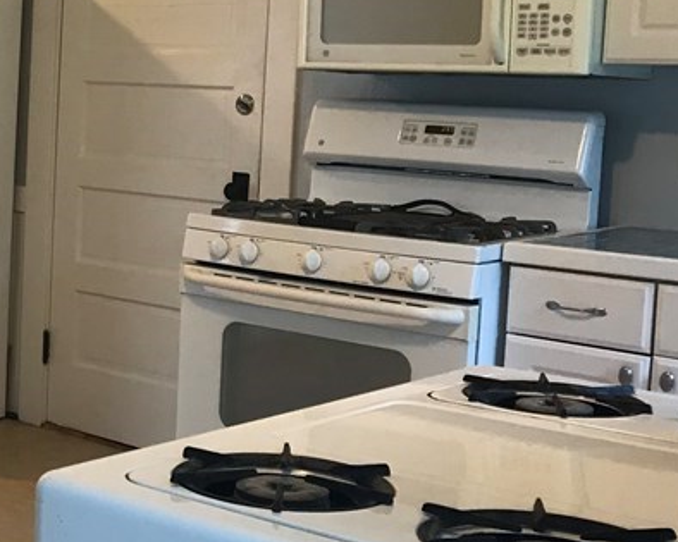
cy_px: 198
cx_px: -110
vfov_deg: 21.5
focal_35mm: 71
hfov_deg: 24.5
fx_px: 1424
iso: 40
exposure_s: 1/20
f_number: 1.8
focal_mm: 3.99
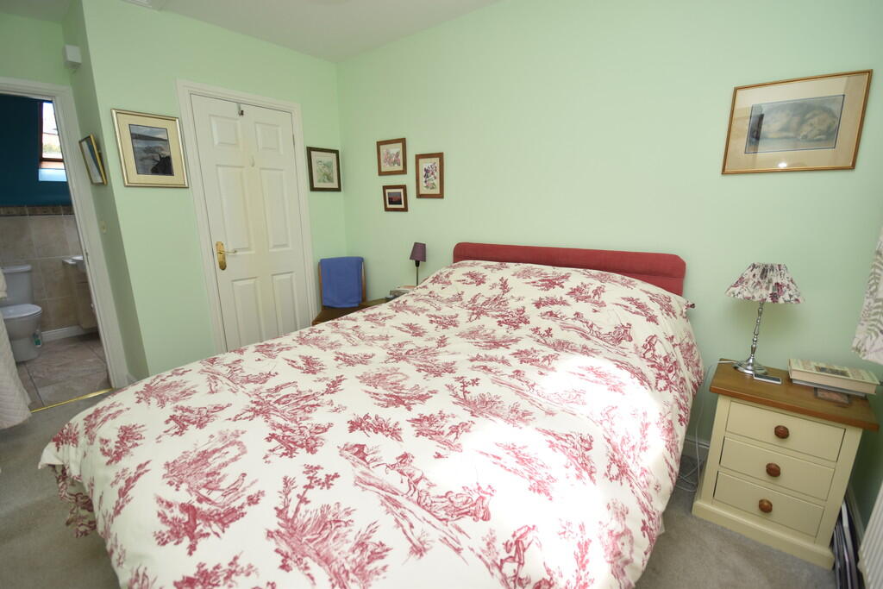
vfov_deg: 77.3
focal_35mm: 15
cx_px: 442
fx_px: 368
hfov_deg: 100.4
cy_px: 294
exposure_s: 1/200
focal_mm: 10
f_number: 5
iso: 220
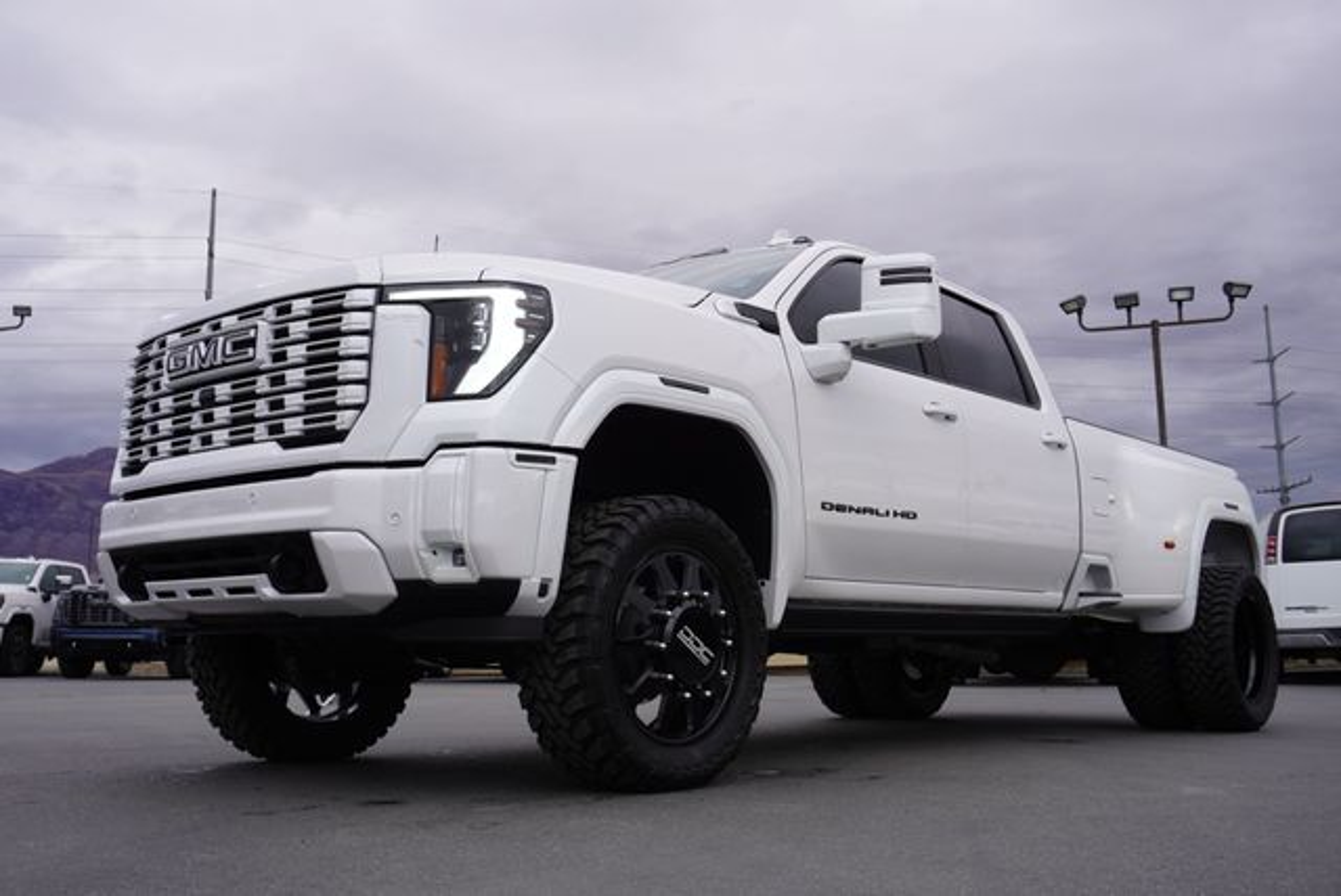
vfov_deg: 36.9
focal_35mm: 36
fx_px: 1342
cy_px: 448
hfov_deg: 53.1
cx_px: 670
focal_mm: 24
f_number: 7.1
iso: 100
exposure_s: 1/100
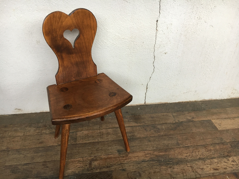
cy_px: 90
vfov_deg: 48.2
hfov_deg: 61.7
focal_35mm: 29
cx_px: 120
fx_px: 200
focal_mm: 4.15
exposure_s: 1/33
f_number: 2.2
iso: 125
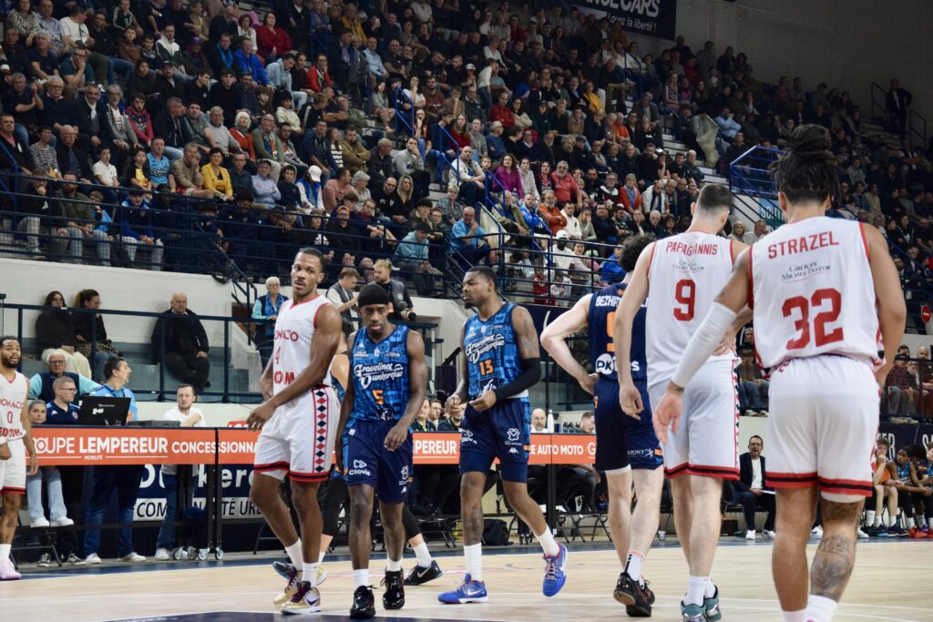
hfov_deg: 23.4
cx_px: 466
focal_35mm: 87
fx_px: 2255
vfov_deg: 15.7
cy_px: 311
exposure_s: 1/500
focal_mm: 58
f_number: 5
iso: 2800
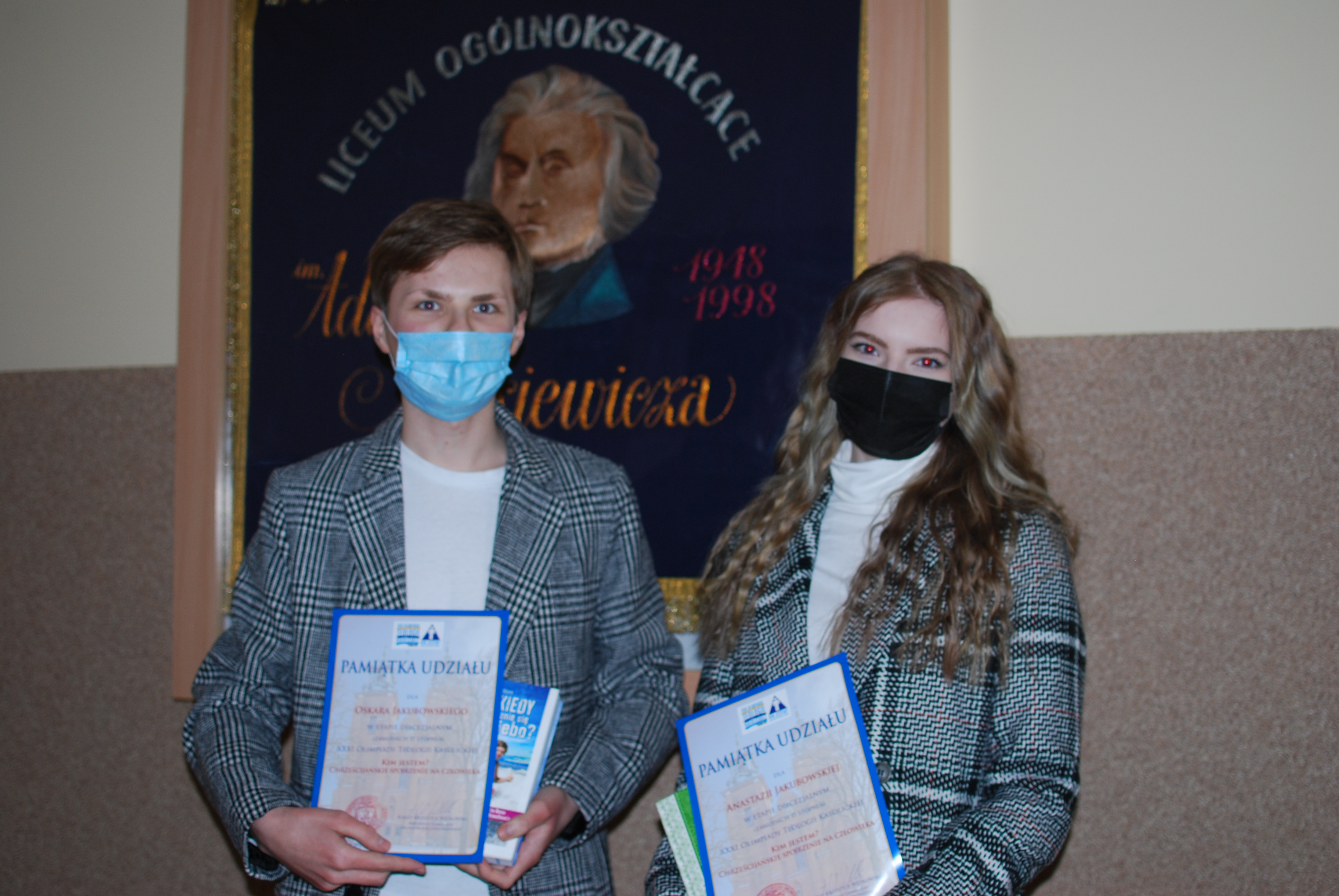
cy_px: 448
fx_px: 1955
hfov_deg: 37.8
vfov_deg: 25.8
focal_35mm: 52
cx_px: 670
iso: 200
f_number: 2.8
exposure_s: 1/60
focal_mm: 35
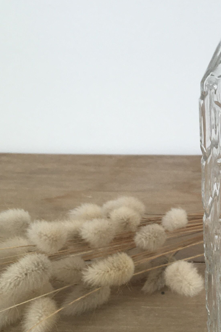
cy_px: 104
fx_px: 681
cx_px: 262
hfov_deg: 17.6
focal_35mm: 74
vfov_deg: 27.1
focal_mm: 4.15
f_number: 2.2
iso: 32
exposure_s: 1/100
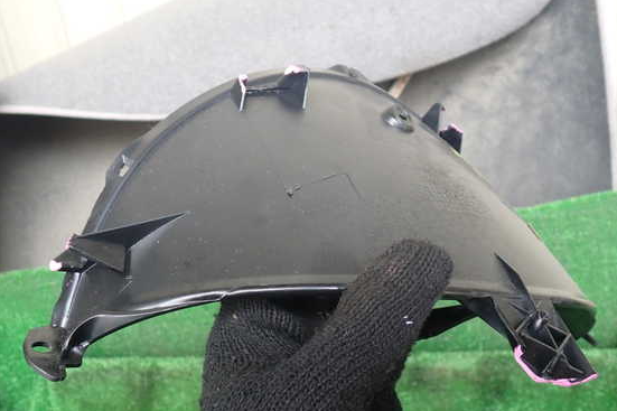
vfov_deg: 38.9
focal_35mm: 34
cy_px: 203
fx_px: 583
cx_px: 316
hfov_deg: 55.8
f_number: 2.3
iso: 160
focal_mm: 5.4
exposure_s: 1/60
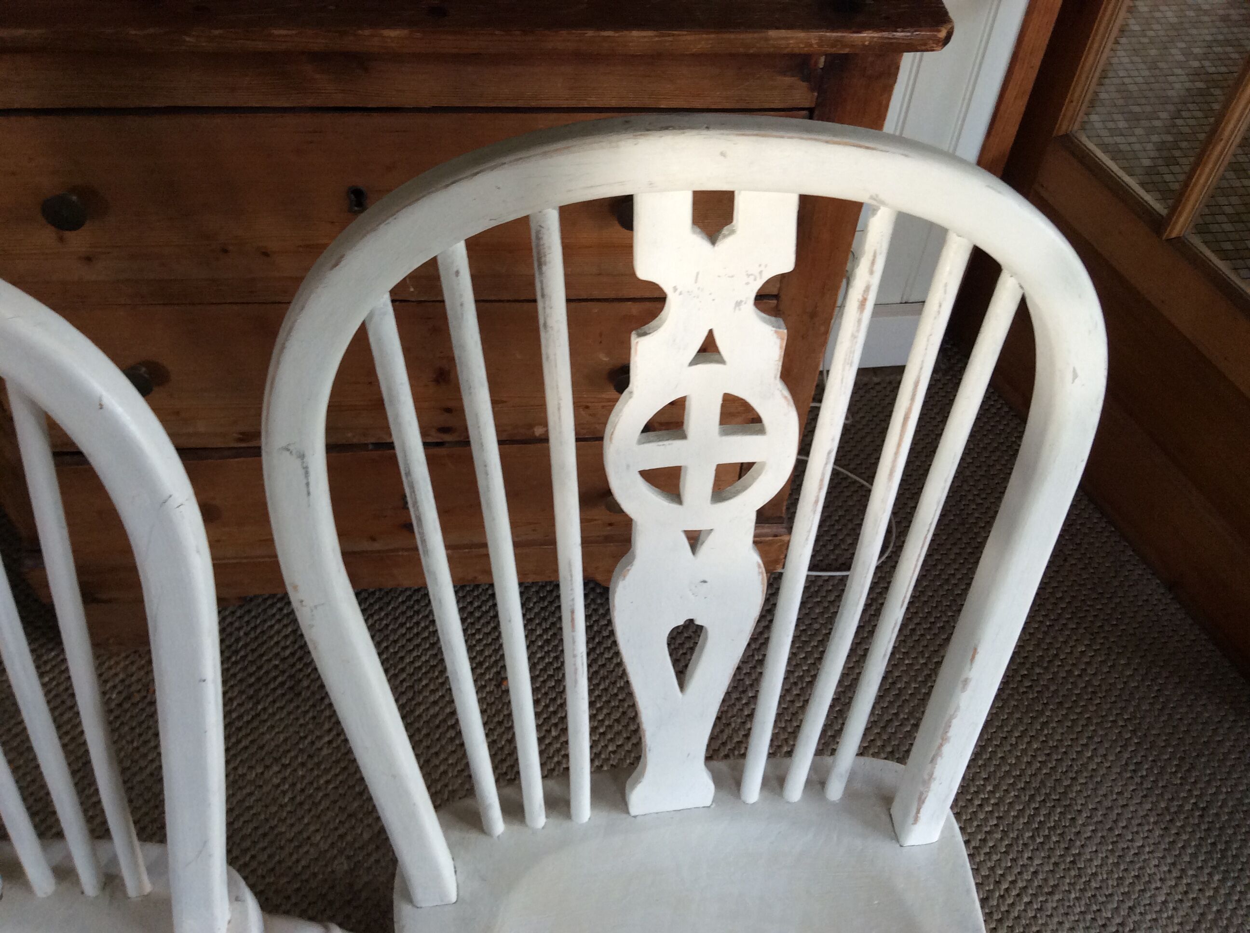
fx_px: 1154
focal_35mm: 32
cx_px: 625
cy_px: 466
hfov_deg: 56.9
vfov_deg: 44.1
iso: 64
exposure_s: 1/25
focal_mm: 3.3
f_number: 2.4
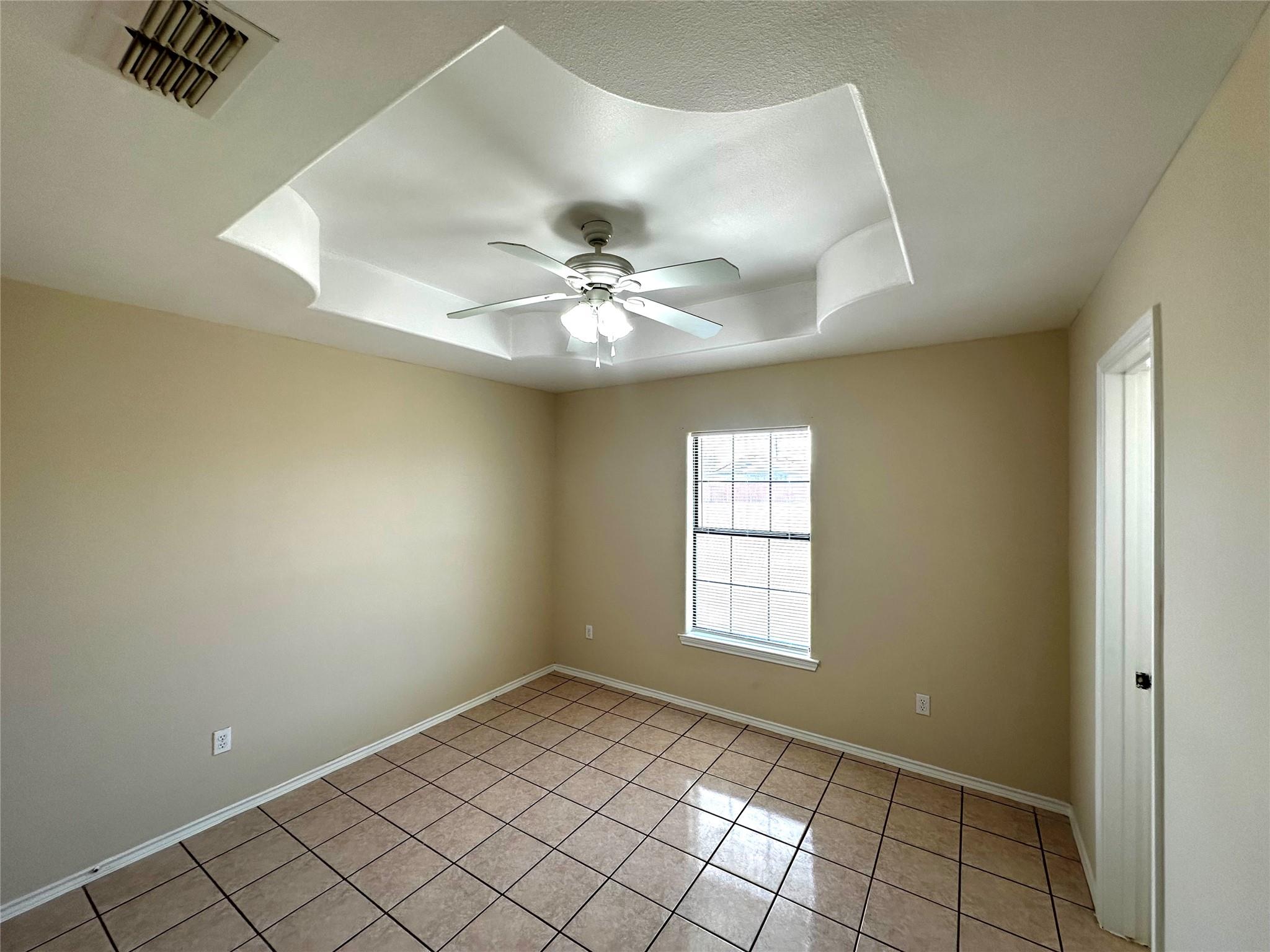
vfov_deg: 85.7
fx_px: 514
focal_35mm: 14
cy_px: 476
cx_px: 635
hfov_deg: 102.1
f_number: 2.2
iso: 64
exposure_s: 1/120
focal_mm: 2.22
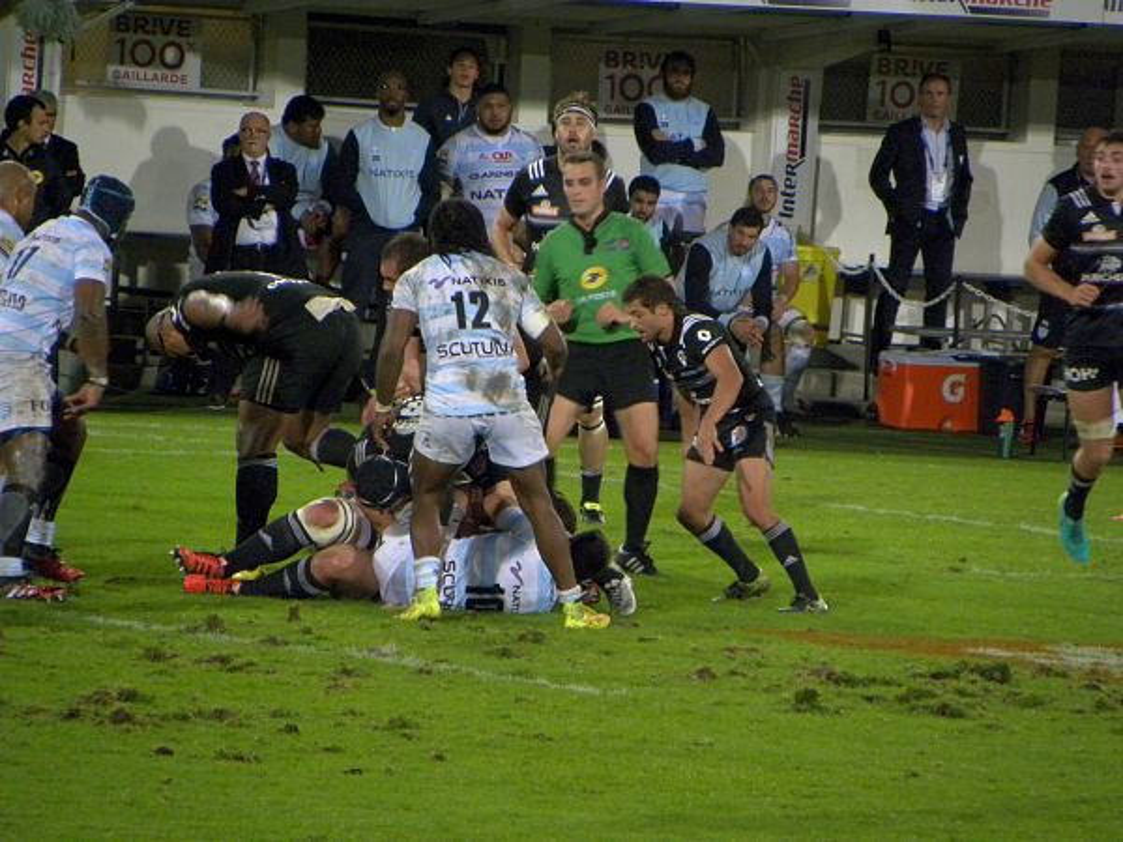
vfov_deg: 2.7
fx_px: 17843
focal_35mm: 550
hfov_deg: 3.6
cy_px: 421
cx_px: 562
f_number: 5
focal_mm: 97.8
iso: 400
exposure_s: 1/115
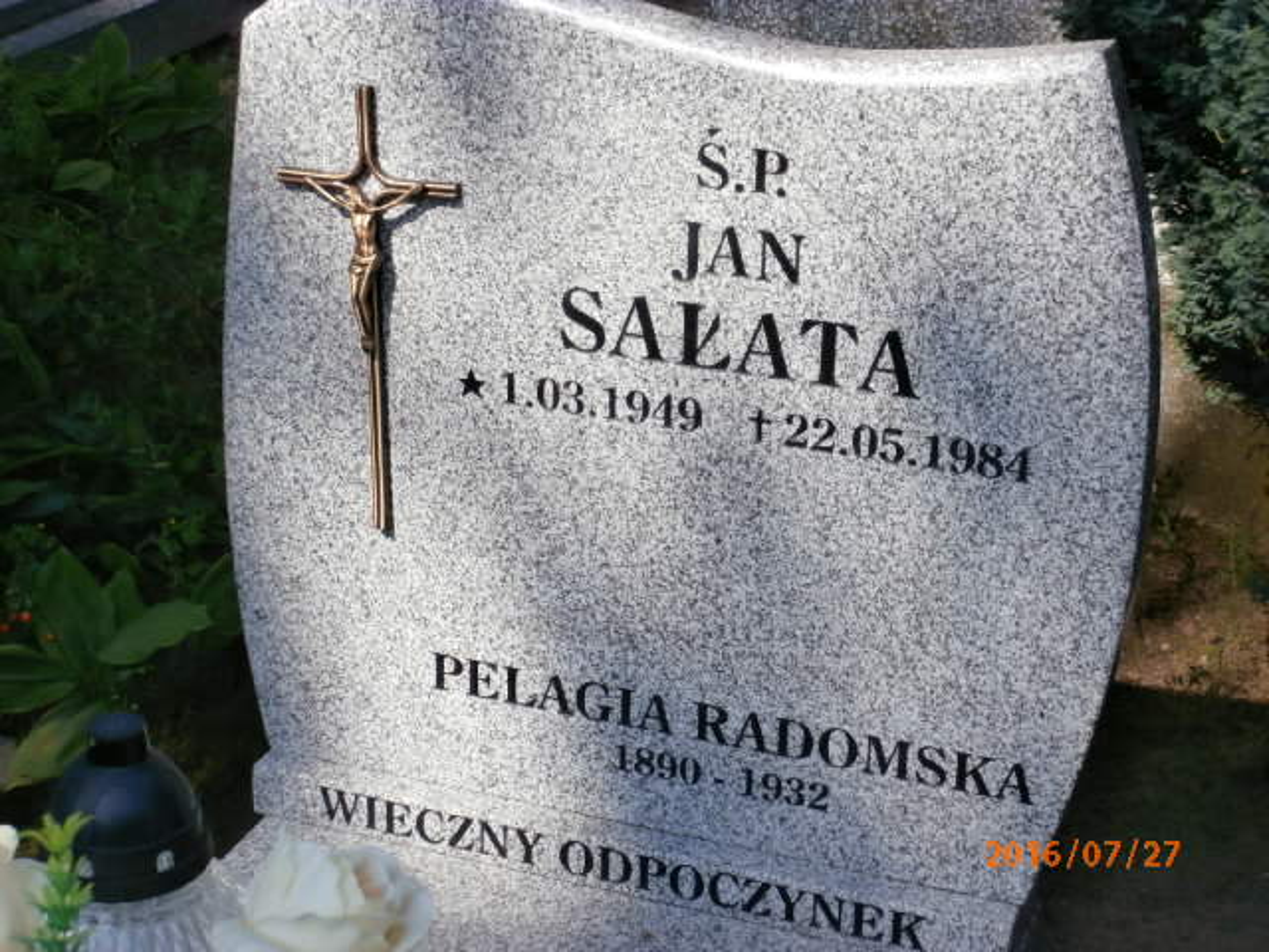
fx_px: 2493
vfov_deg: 21.6
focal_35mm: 68
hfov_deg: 28.6
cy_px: 476
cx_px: 634
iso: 100
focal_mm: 12.1
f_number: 12
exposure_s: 1/60
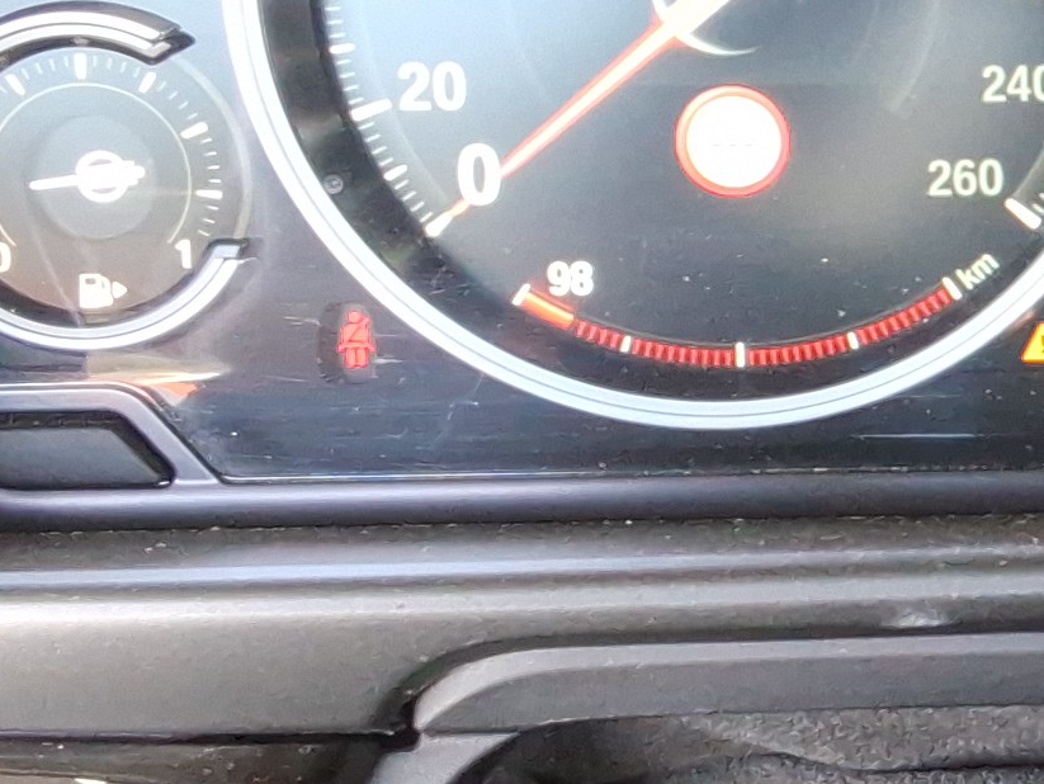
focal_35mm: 111
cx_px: 1428
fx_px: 3349
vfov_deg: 13.3
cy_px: 238
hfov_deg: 16.6
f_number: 1.9
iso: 122
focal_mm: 2.91
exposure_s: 1/40
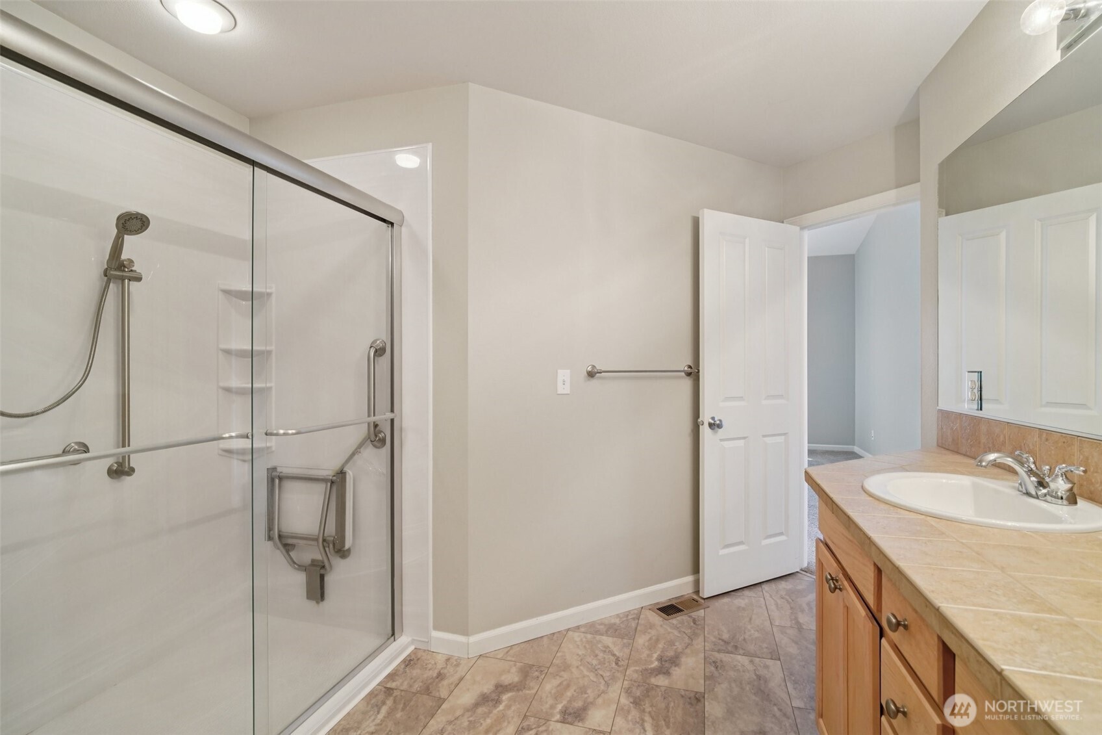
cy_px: 368
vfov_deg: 73.7
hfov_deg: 96.7
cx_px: 551
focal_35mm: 16
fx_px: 490
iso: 1600
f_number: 8
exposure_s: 1/10
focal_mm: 16
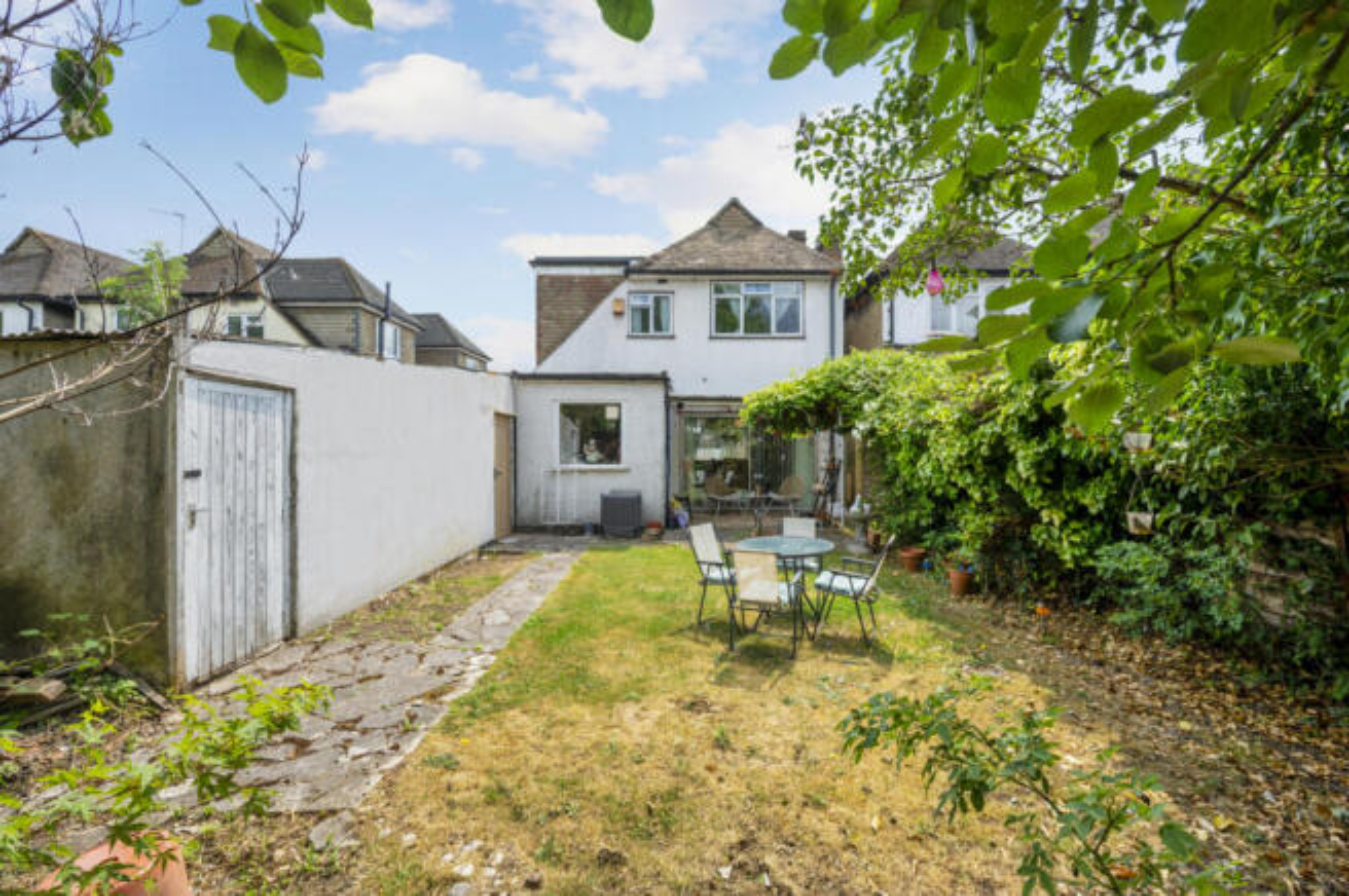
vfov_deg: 81.1
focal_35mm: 14
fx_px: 524
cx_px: 674
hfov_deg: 104.3
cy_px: 448
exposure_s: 1/320
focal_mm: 14
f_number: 8
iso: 200
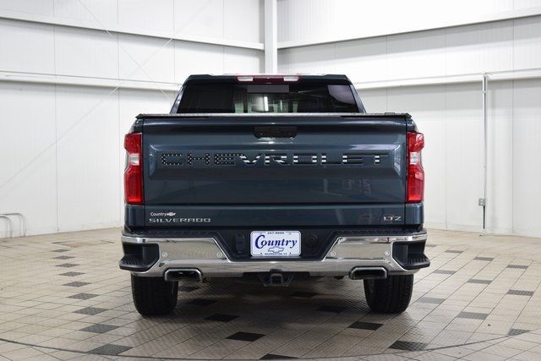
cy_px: 180
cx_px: 270
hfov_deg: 38.9
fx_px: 767
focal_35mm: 51
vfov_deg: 26.5
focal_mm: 34
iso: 560
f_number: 6.3
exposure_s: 1/15
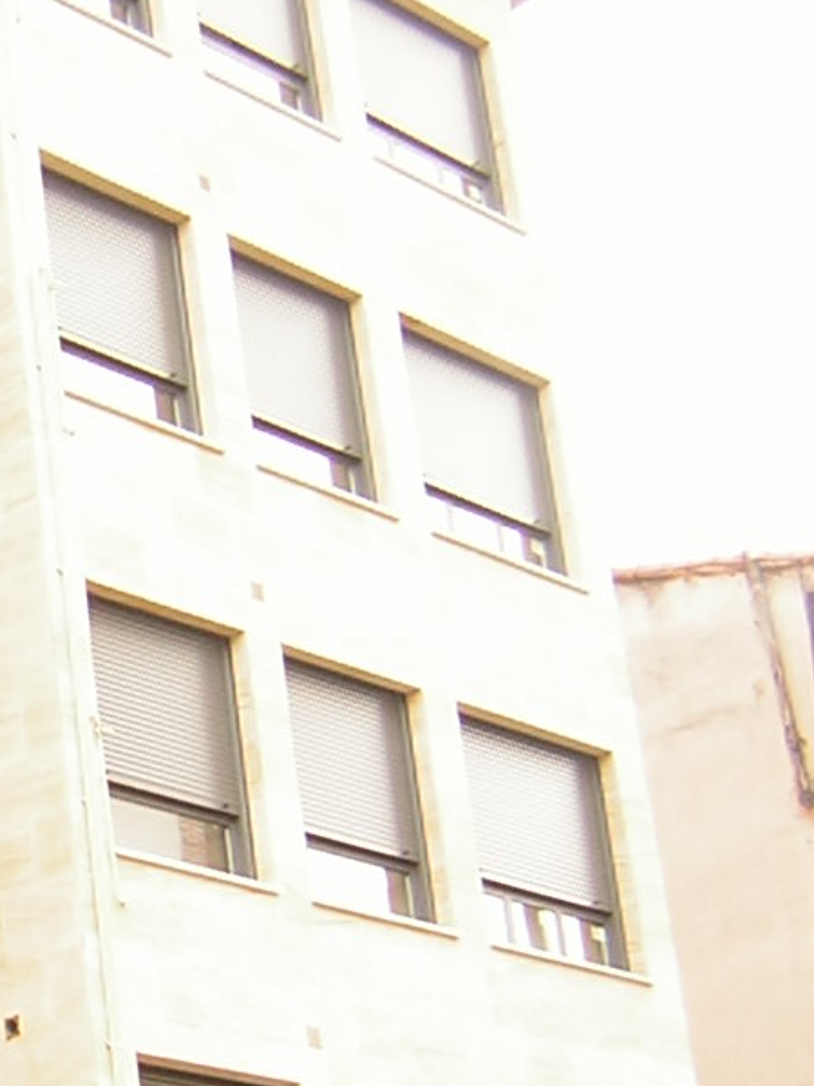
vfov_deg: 20.4
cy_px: 737
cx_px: -239
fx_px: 3010
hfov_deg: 14.7
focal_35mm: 96
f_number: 2.6
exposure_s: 1/71.3
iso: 50
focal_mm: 4.7
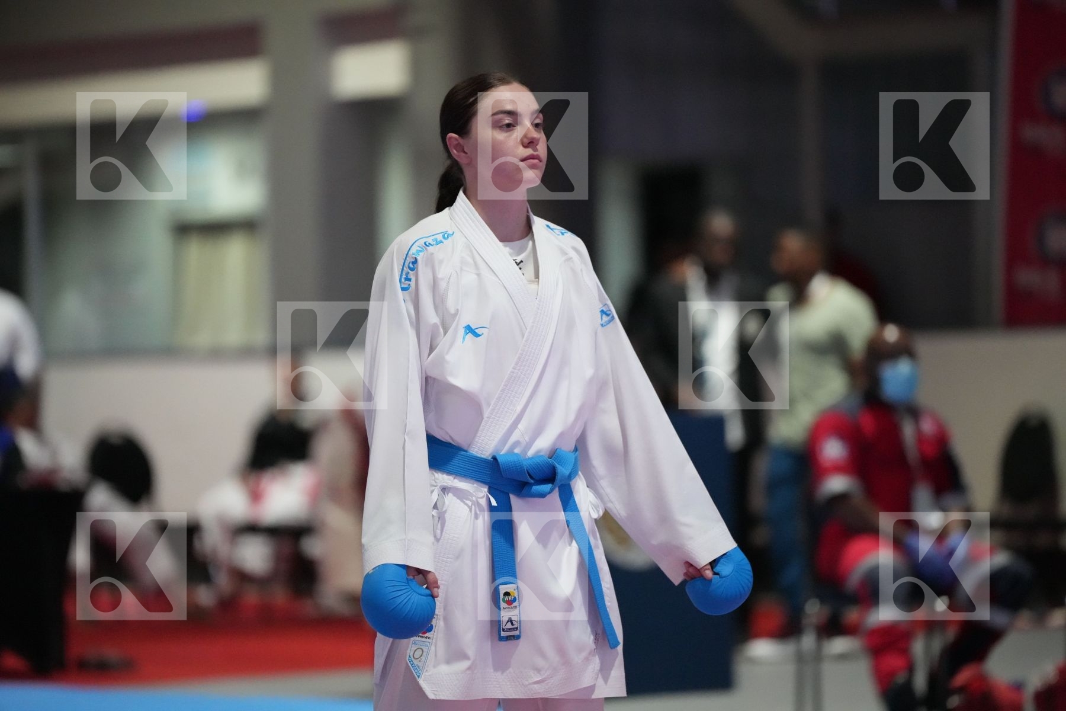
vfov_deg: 6.9
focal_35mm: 200
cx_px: 533
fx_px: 5922
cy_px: 356
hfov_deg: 10.3
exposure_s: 1/800
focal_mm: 200
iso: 10000
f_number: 2.8
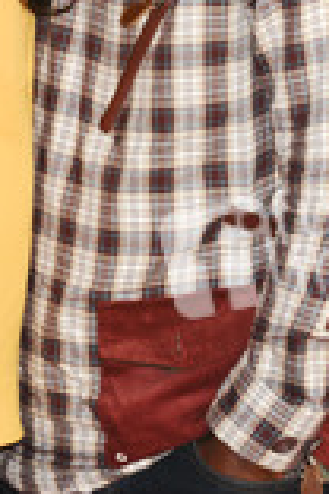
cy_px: 86
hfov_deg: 4.5
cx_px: 35
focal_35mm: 308
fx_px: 4222
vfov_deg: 6.7
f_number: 5.6
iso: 320
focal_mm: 80
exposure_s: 1/200
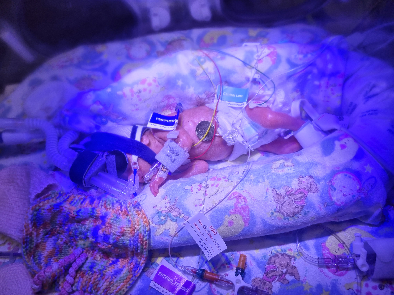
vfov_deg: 53.1
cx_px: 197
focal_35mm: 26
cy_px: 148
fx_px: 296
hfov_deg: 67.3
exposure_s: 1/194
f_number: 1.8
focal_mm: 5.4
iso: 50
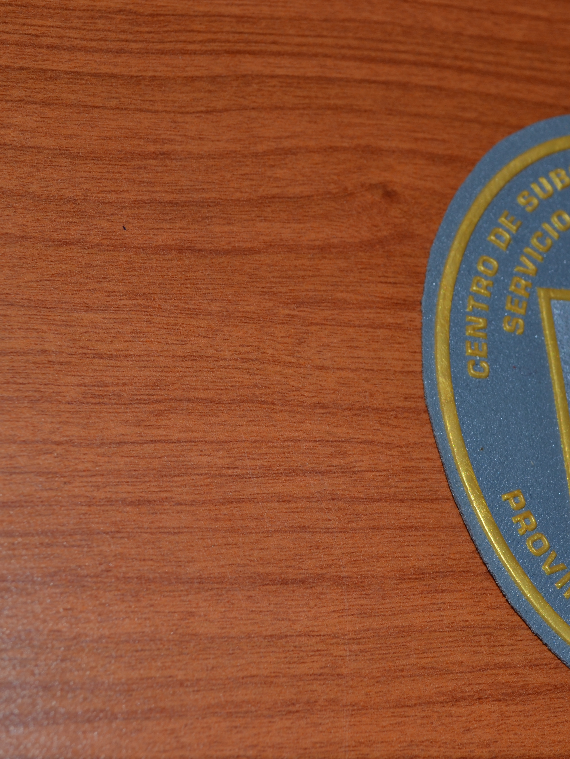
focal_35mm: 70
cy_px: 378
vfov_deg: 27.8
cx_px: 475
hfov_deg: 20.7
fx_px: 1537
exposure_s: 1/60
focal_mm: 32
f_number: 8
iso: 100
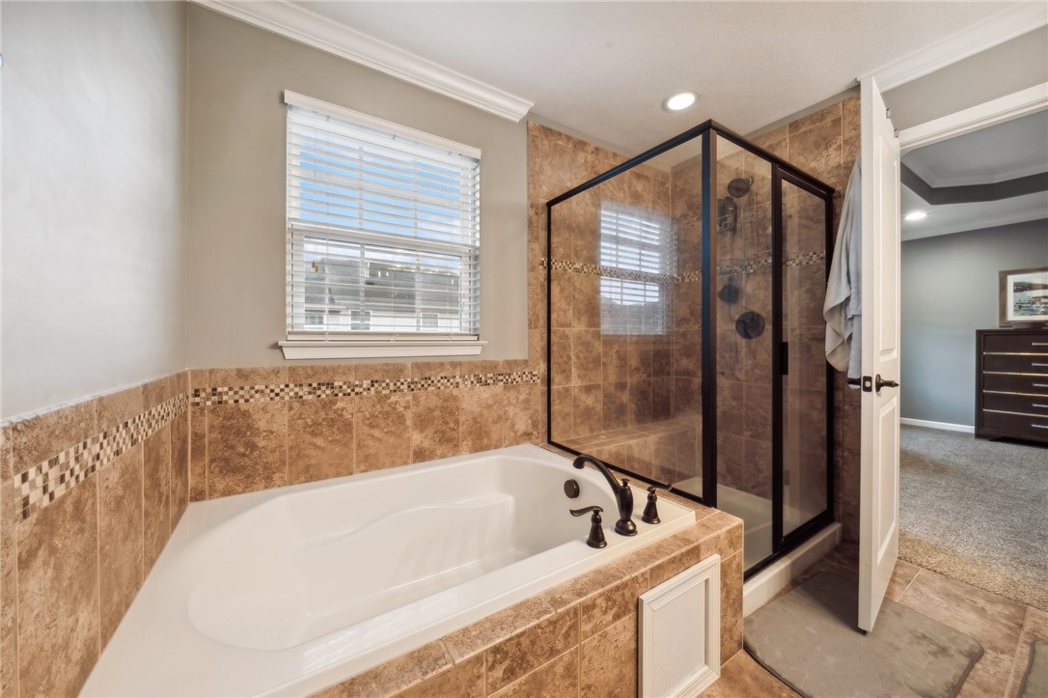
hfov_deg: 112.6
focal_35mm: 12
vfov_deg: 89.9
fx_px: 349
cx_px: 524
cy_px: 349
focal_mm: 12
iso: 50
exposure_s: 1/3.33
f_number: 11
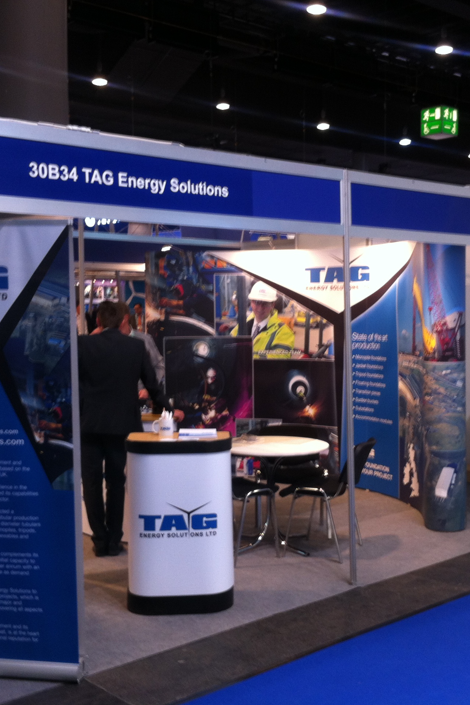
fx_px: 960
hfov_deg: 27.5
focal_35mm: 49
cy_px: 352
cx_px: 276
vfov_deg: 40.3
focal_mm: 3.85
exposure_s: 1/15
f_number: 2.8
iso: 80
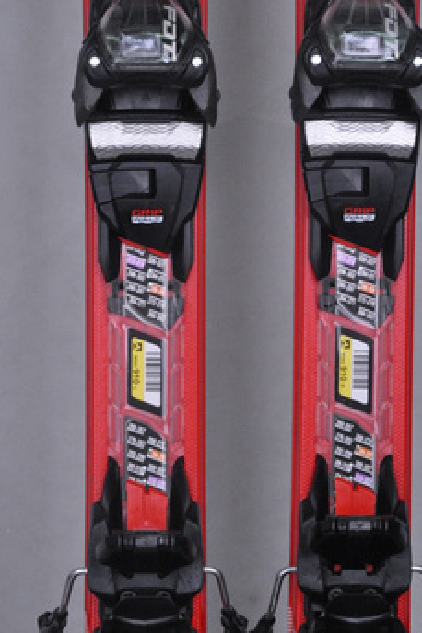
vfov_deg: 13.1
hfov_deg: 8.7
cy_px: 407
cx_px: 248
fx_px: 2763
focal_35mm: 157
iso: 3200
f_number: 9.5
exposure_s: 1/125
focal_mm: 80
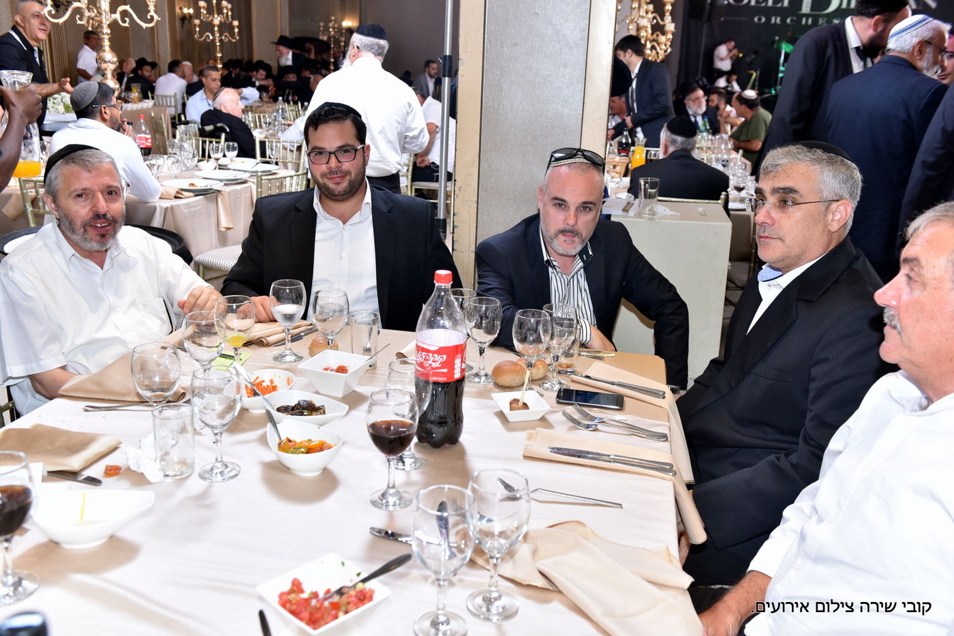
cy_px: 318
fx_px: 848
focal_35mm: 32
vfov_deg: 41.1
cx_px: 477
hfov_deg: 58.7
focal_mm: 32
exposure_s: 1/100
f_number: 5
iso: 500
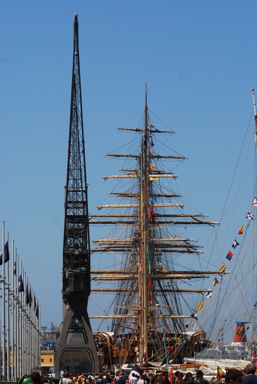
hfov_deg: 9.4
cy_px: 192
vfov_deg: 13.9
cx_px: 128
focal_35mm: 147
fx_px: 1570
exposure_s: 1/400
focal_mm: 98
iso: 100
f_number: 8
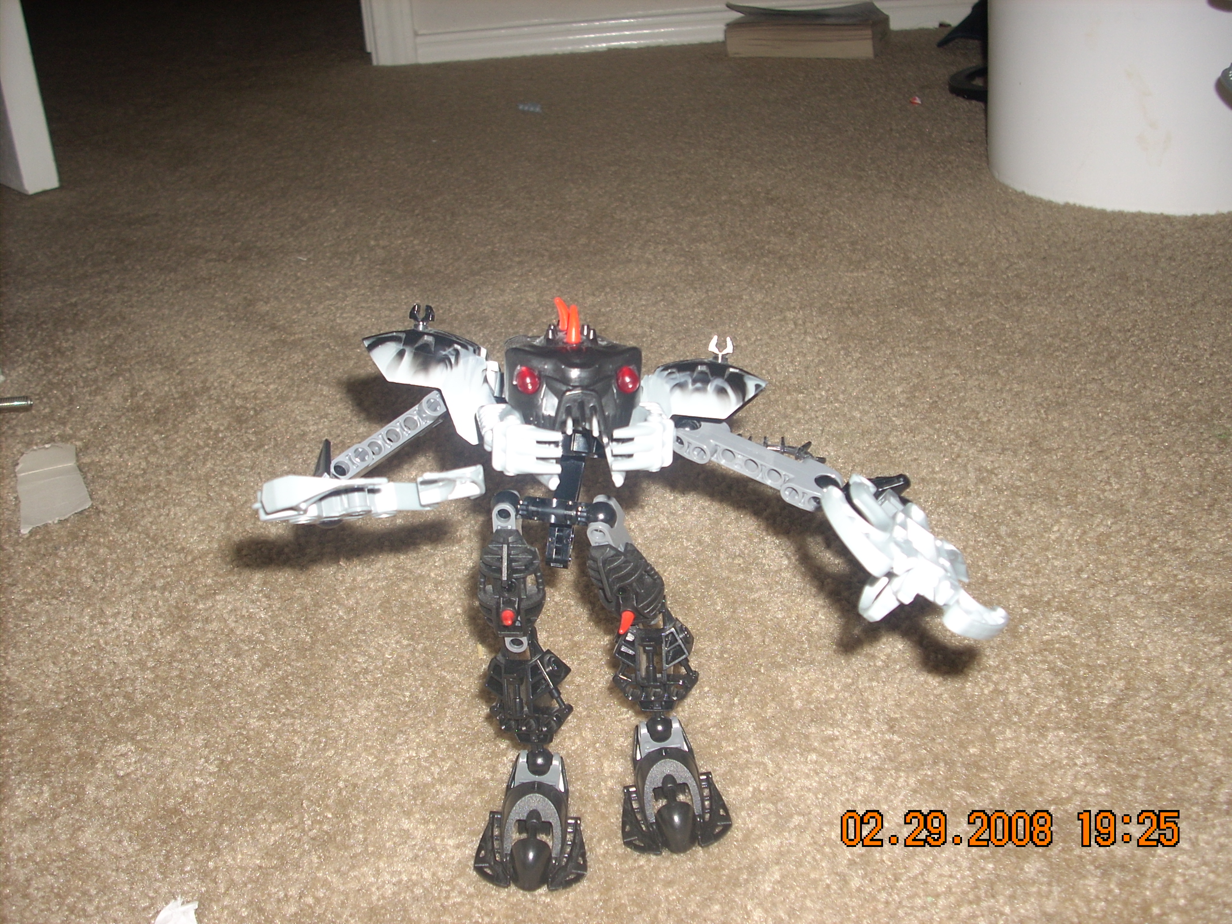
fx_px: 1317
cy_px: 462
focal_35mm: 37
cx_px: 616
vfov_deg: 38.7
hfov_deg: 50.1
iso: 64
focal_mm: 6.2
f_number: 2.8
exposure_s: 1/60
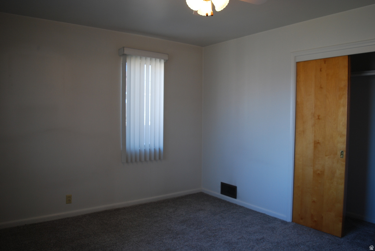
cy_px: 126
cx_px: 188
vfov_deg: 48.0
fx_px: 282
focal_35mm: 27
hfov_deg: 67.3
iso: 200
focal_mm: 18
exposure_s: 1/40
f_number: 3.8
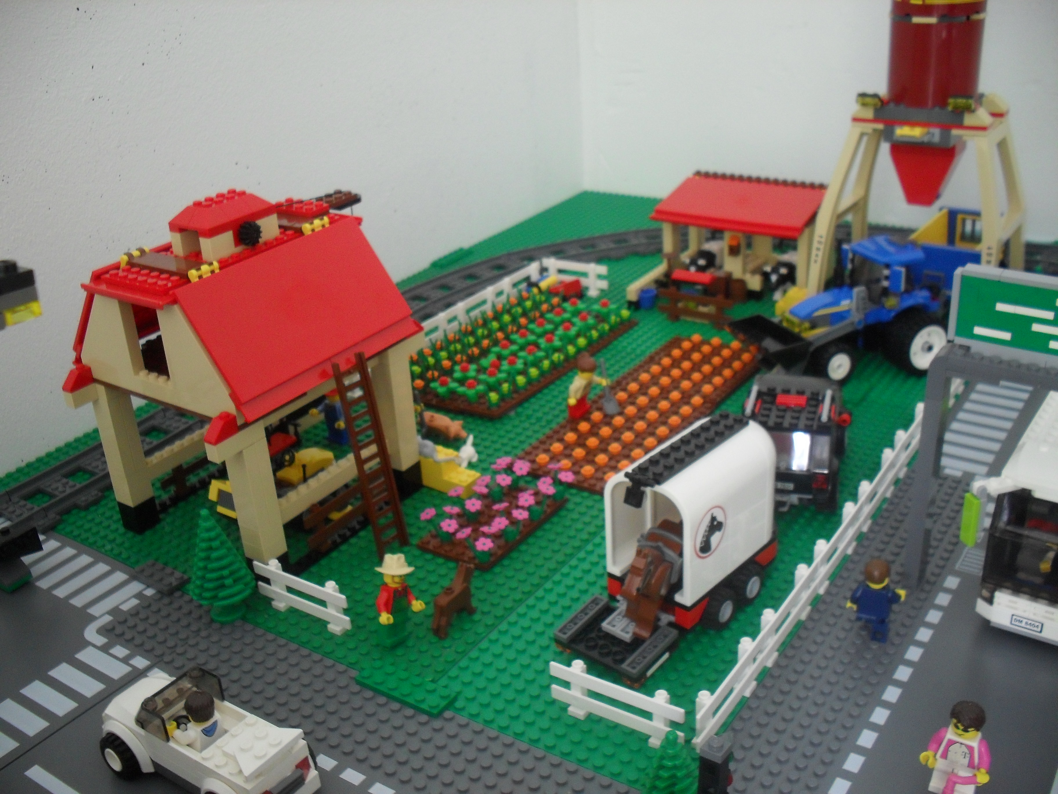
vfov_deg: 40.7
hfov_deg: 52.6
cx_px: 529
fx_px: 1070
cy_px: 397
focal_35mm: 35
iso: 200
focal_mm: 6.3
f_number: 3.2
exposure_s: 1/3
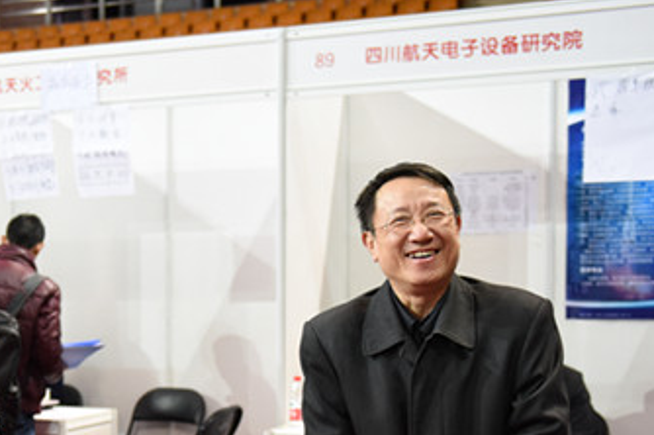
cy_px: 339
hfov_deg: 28.6
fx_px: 1252
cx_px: 131
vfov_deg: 19.5
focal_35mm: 69
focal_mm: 36
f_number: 2.8
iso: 2800
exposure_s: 1/500
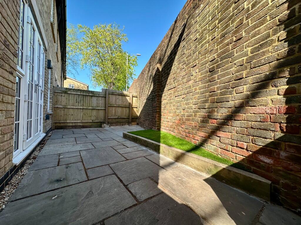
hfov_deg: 102.1
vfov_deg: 85.7
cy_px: 112
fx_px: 122
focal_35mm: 14
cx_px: 150
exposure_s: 1/305
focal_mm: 2.22
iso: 40
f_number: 2.2
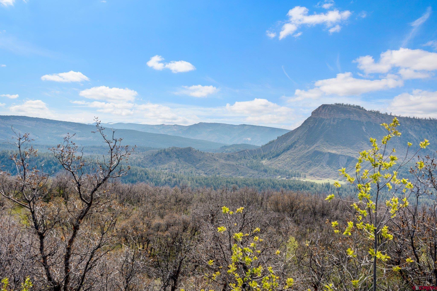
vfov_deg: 28.1
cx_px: 218
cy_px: 146
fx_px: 583
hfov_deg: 41.1
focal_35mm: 48
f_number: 8
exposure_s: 1/1000
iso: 400
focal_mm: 48
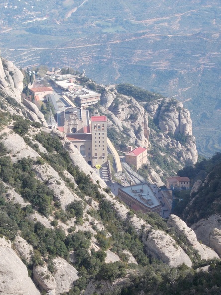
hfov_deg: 11.4
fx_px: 1107
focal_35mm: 130
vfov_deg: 15.2
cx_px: 110
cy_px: 148
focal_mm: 23
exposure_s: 1/125
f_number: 6.5
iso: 80
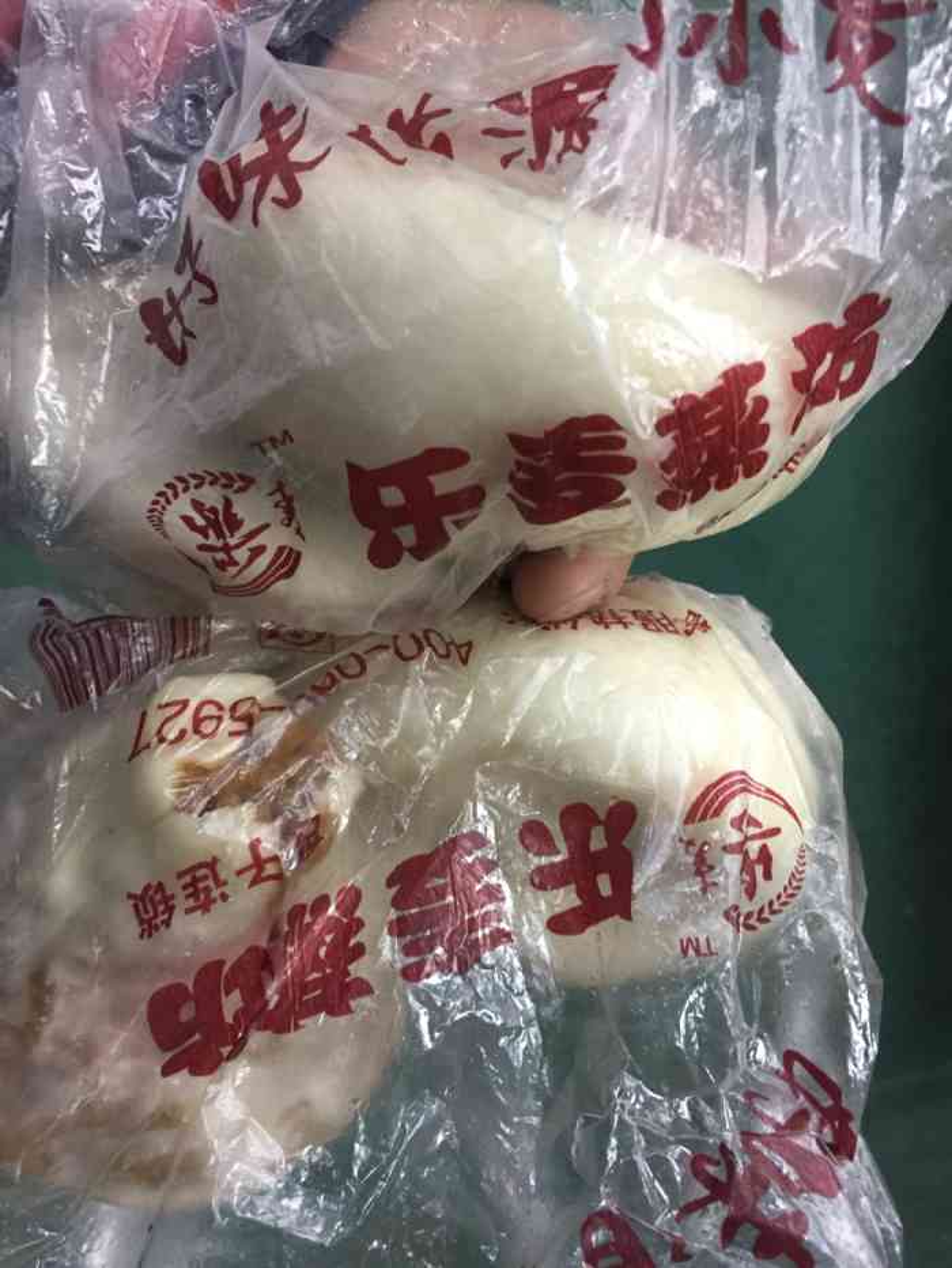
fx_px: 1063
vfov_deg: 61.7
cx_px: 476
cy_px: 634
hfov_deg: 48.2
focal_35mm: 29
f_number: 2.2
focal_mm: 4.15
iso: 160
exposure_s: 1/33
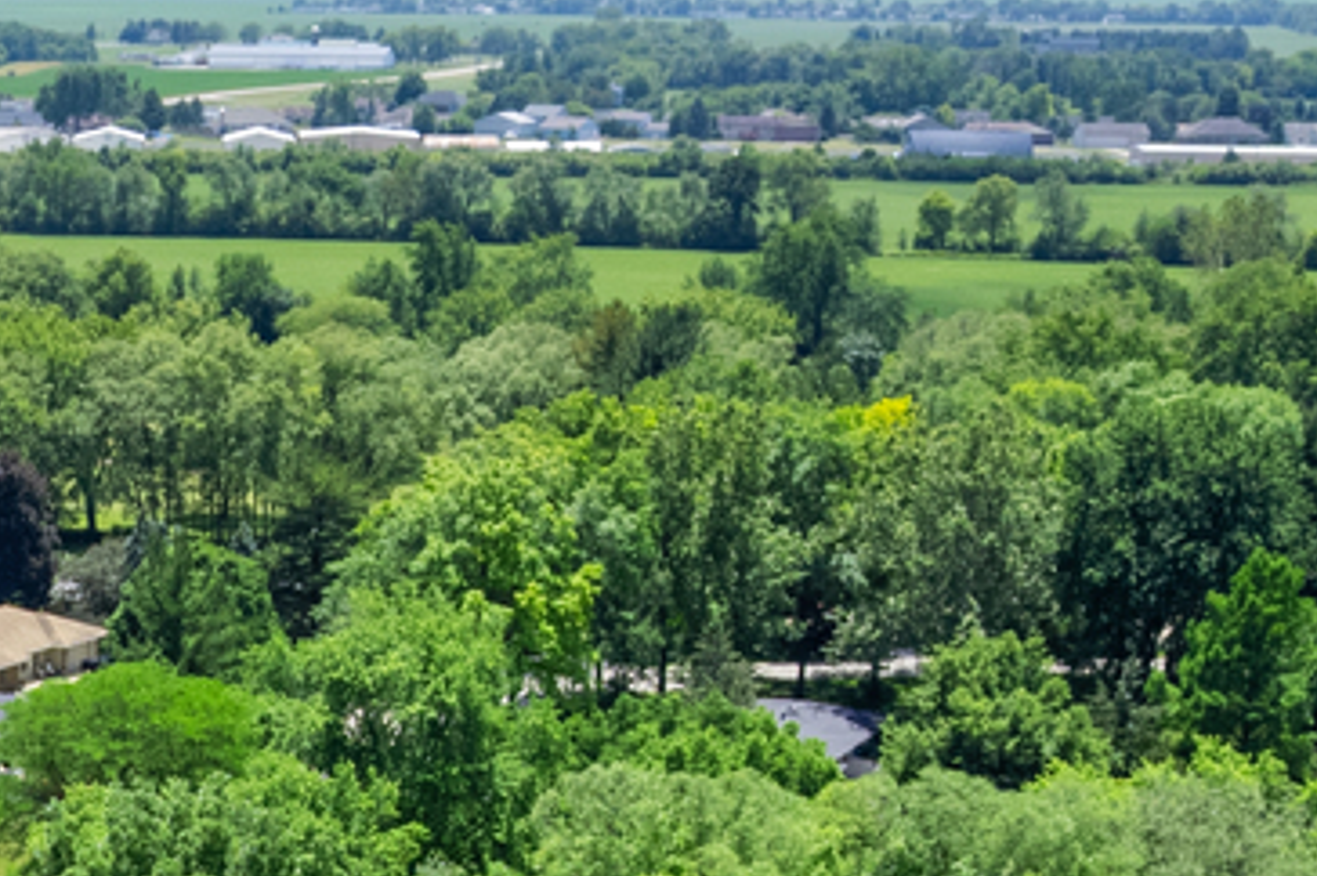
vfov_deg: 12.3
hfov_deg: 19.7
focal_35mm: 98
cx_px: -230
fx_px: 3582
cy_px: 1781
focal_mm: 8.38
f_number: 2.8
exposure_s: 1/1000
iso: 100
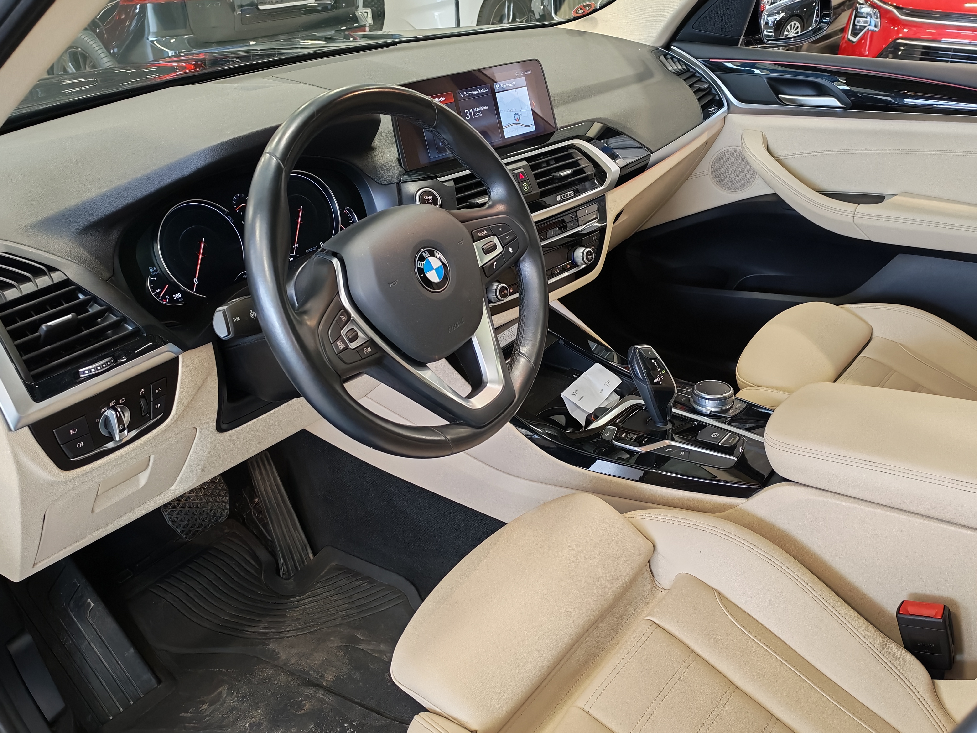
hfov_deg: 58.4
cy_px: 366
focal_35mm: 31
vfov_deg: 45.4
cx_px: 488
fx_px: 875
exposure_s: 1/100
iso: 1040
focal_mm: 6.12
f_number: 1.9
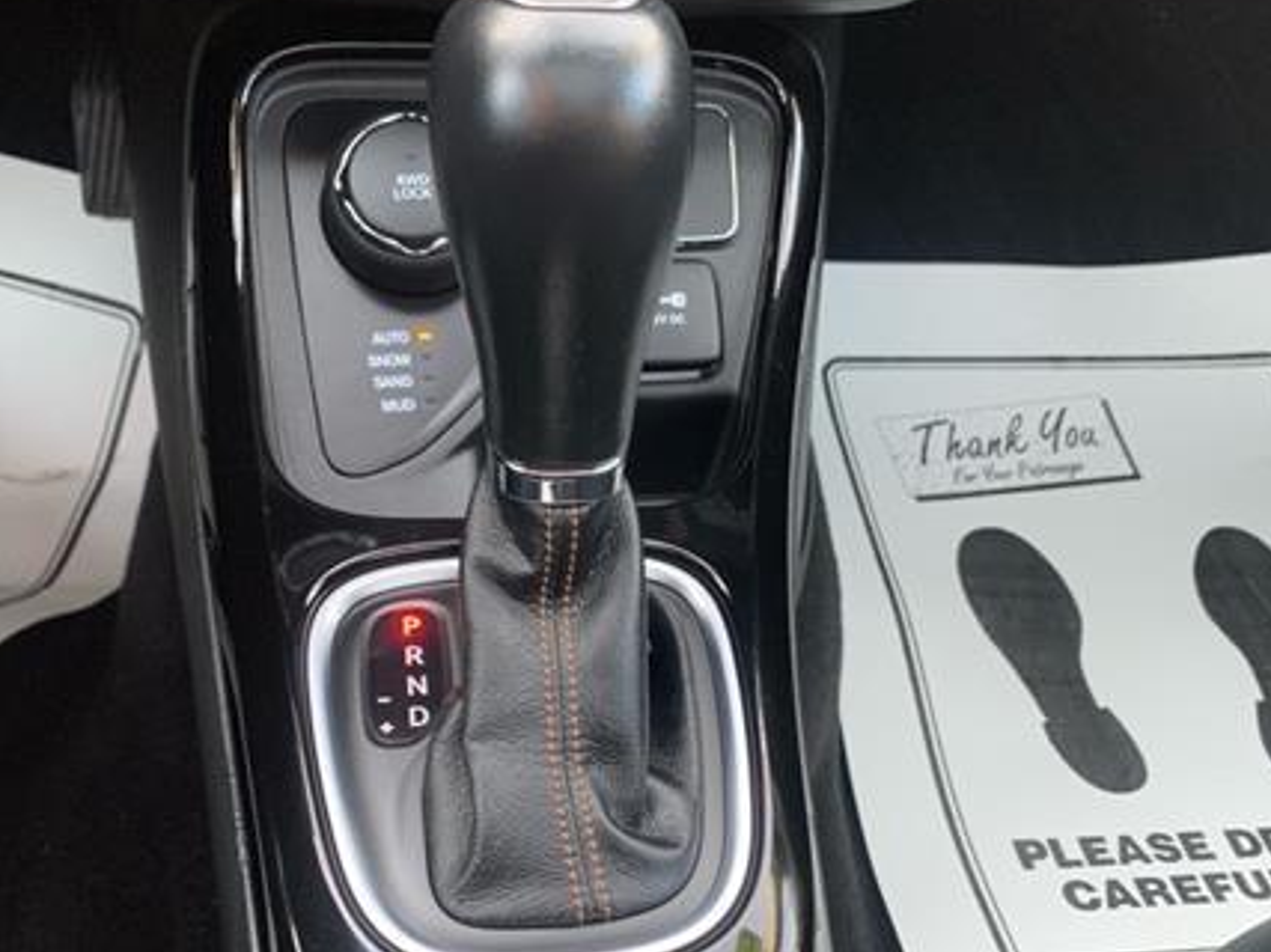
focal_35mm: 39
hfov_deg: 47.9
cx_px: 664
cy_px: 669
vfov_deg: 36.2
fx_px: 1432
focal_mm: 4.25
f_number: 1.8
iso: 100
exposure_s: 1/60
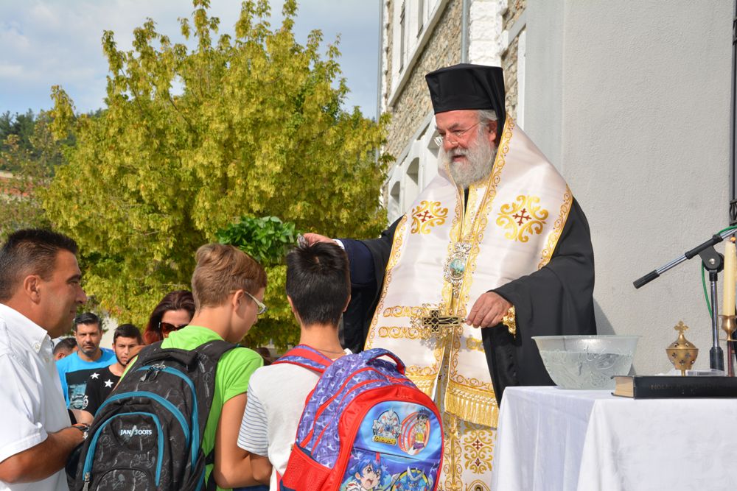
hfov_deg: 35.0
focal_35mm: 57
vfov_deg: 23.8
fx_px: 1167
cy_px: 246
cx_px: 368
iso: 100
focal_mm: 38
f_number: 10
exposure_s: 1/200
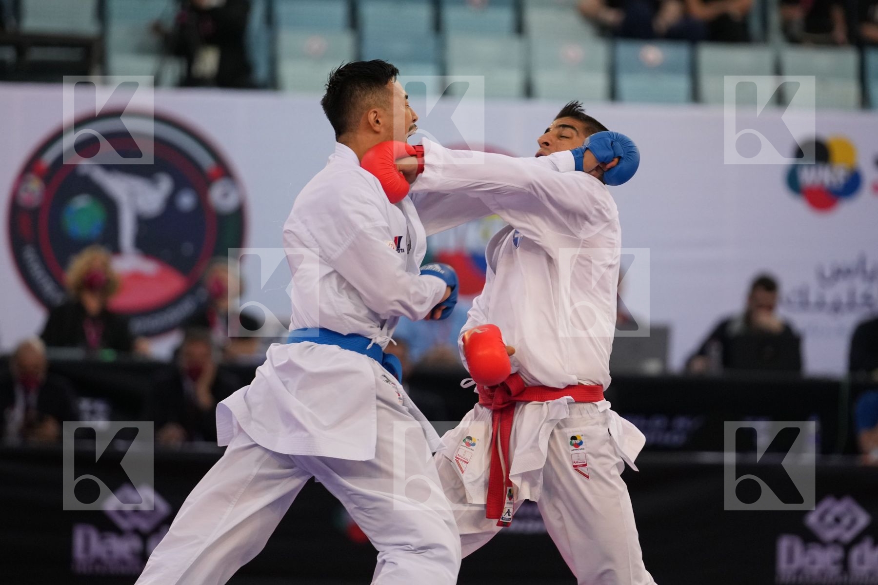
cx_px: 439
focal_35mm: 291
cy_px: 292
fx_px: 7097
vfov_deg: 4.7
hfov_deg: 7.1
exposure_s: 1/1000
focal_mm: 194
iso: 1600
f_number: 2.8
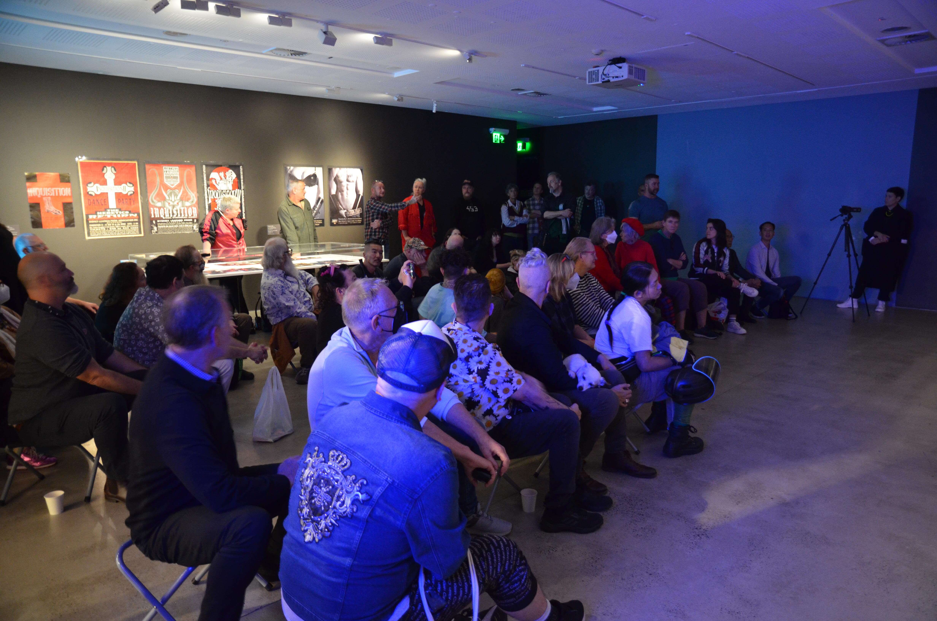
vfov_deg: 52.9
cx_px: 468
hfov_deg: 73.9
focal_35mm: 24
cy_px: 310
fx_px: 623
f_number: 3.5
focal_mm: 16
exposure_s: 1/3
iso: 1600
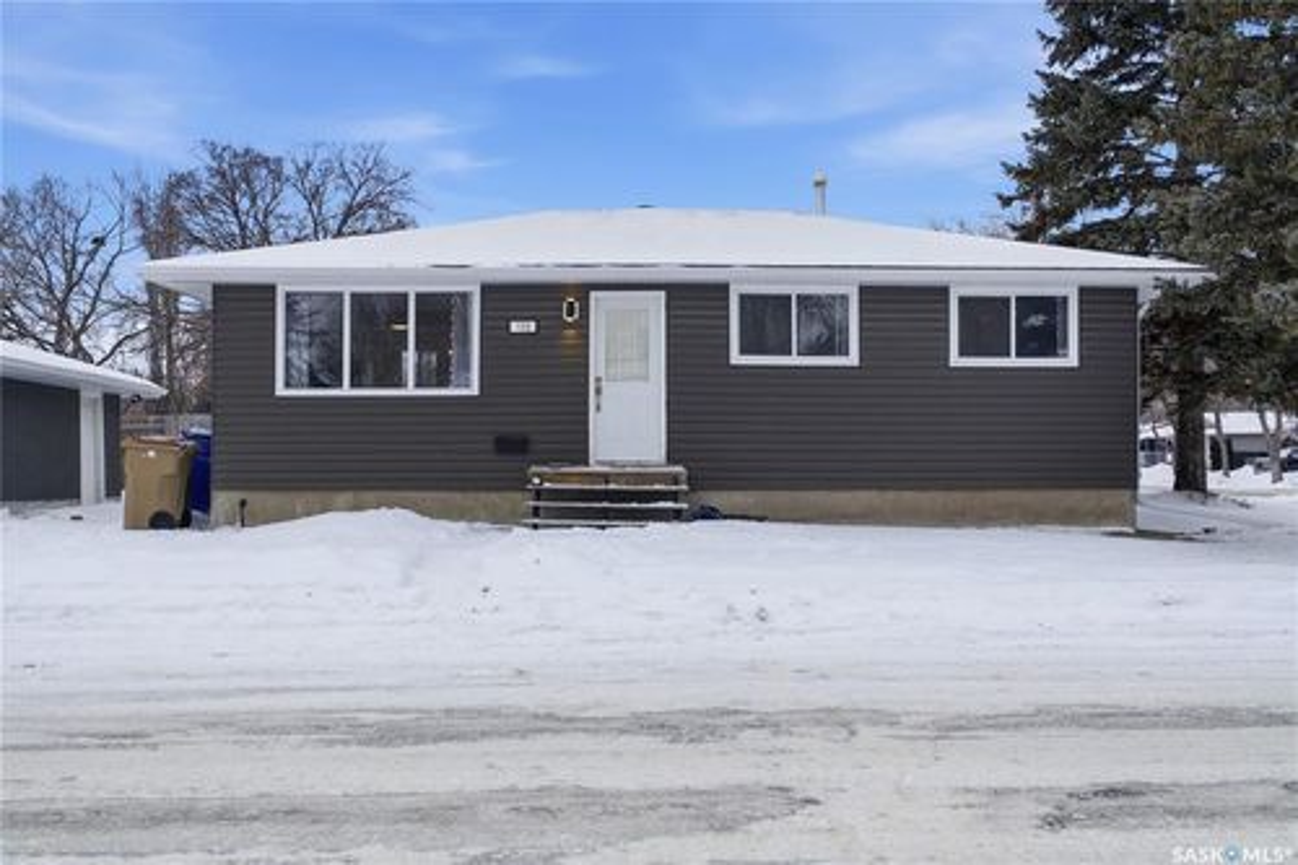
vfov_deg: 39.9
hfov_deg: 57.2
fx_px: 1189
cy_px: 432
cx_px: 649
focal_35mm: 33
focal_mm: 22
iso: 100
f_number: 9
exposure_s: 1/250
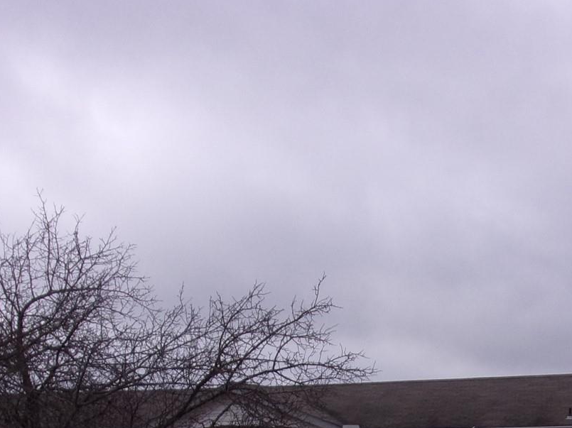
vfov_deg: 17.0
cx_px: 394
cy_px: 471
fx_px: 1387
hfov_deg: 23.2
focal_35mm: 84
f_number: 3.7
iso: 80
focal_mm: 5.9
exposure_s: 1/900
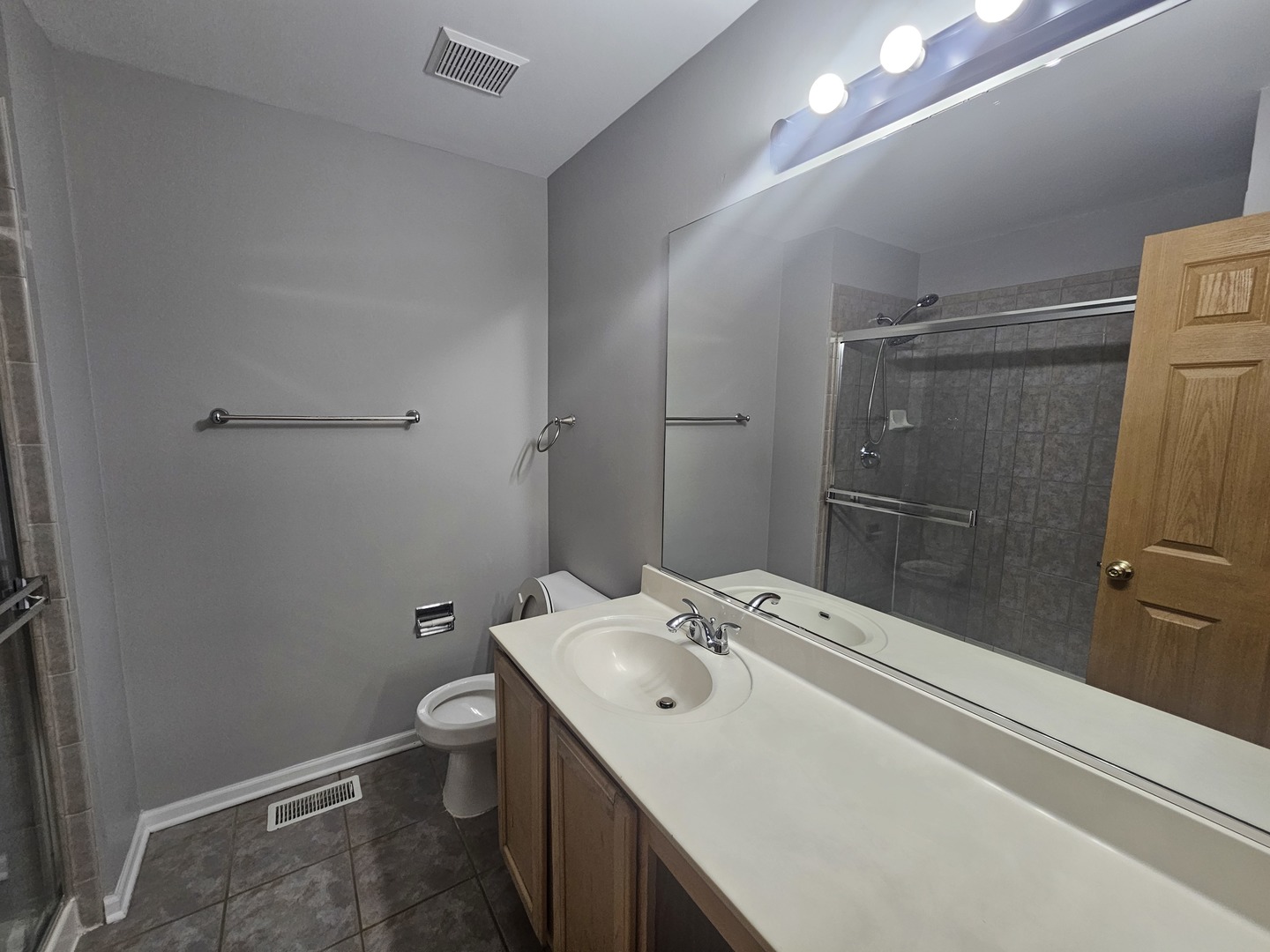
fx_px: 477
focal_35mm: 13
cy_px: 476
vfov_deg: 89.9
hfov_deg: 106.2
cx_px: 635
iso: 160
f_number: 2.2
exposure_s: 1/60
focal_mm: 2.2
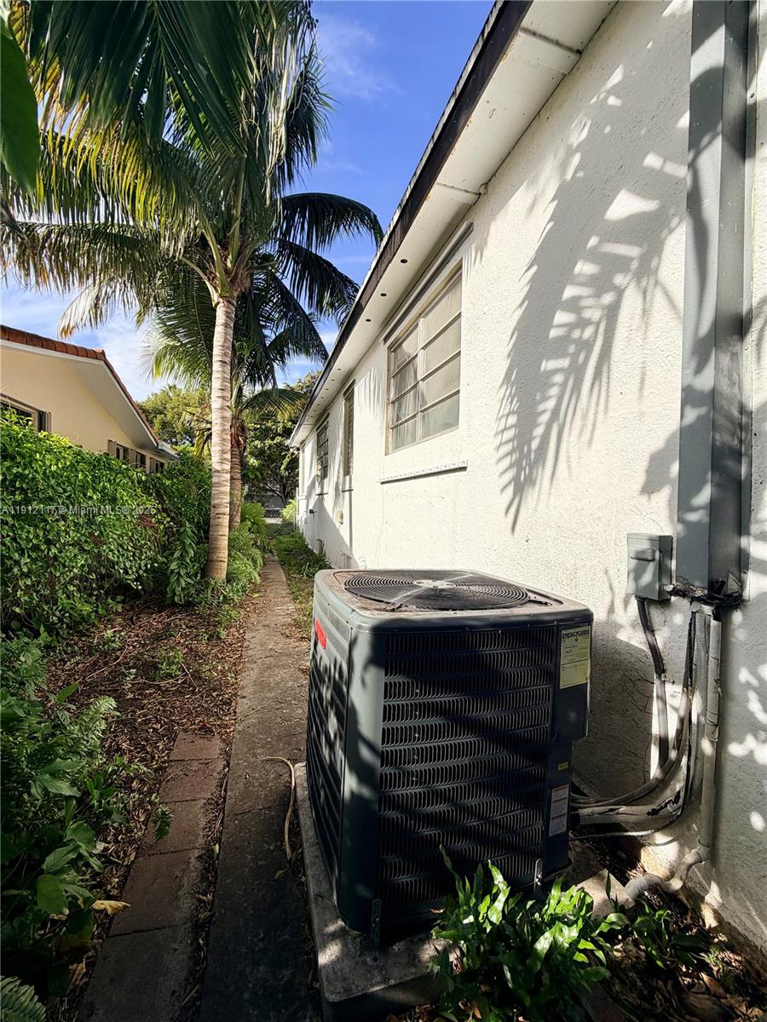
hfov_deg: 85.7
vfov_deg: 102.1
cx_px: 384
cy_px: 511
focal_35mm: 14
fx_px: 414
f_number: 2.2
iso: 20
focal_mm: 2.22
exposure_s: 1/770
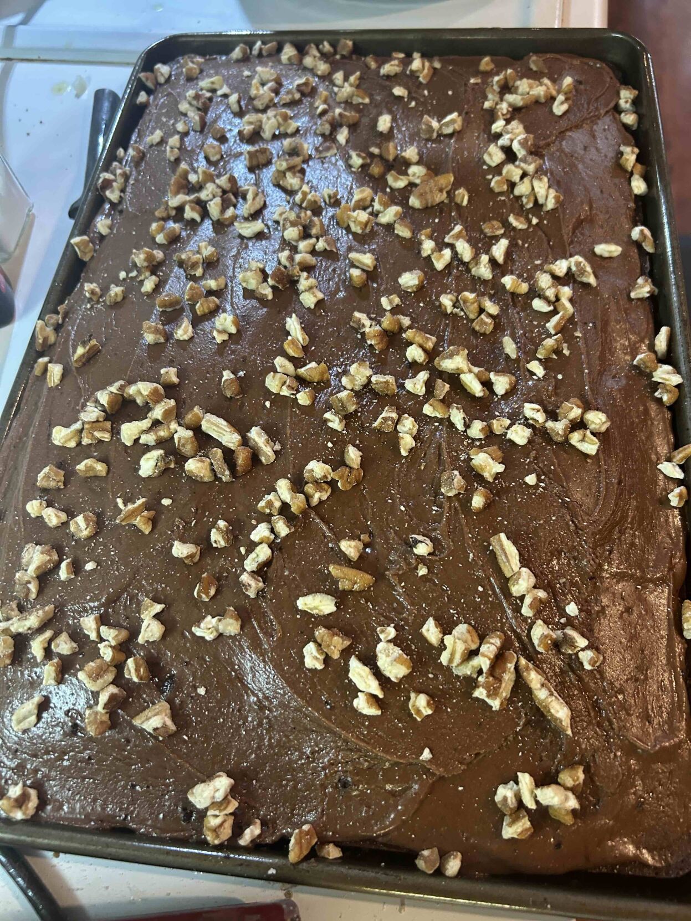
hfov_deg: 53.1
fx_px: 692
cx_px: 346
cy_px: 460
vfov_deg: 67.3
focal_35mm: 26
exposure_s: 1/60
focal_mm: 5.7
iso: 250
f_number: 1.5
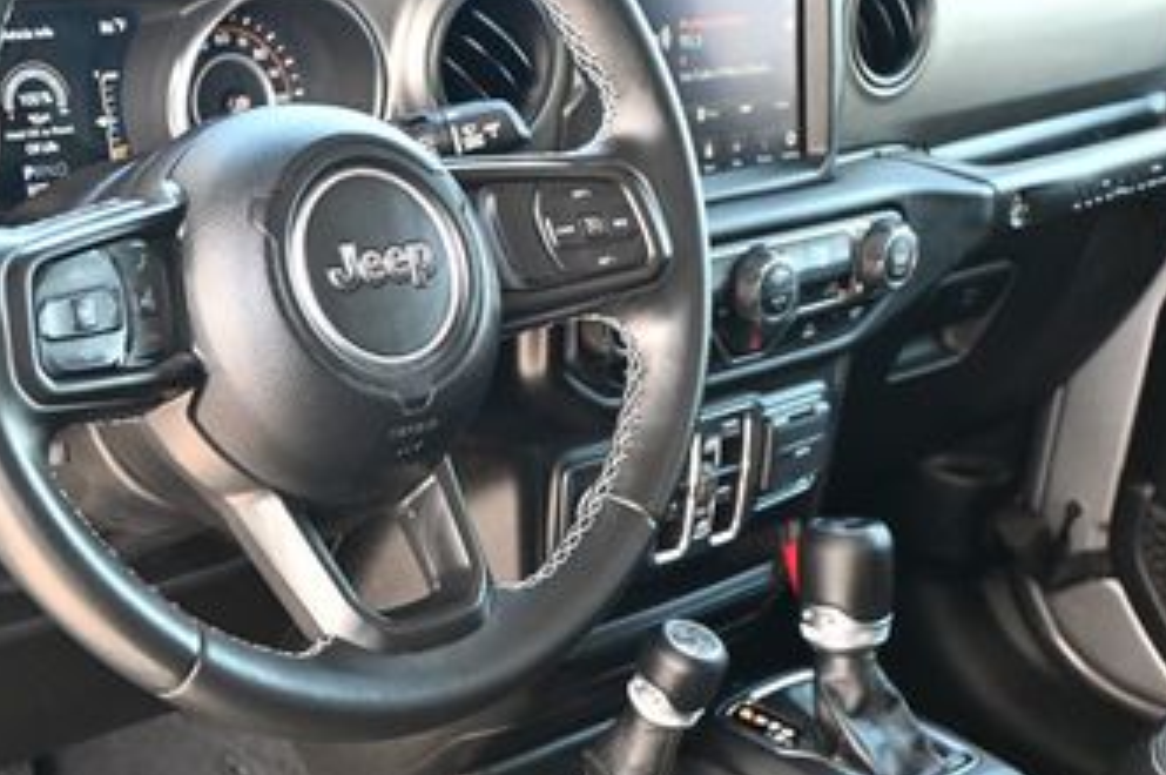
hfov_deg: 33.4
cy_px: 479
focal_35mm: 59
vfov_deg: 22.7
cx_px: 366
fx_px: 1924
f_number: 3.8
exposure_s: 1/125
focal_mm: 20.5
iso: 1100
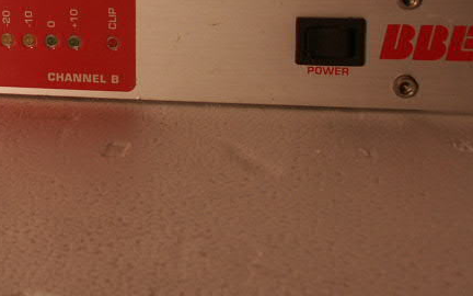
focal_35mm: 91
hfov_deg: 21.3
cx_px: -85
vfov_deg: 14.0
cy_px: -37
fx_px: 1173
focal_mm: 7.57
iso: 100
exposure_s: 1/90
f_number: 3.5
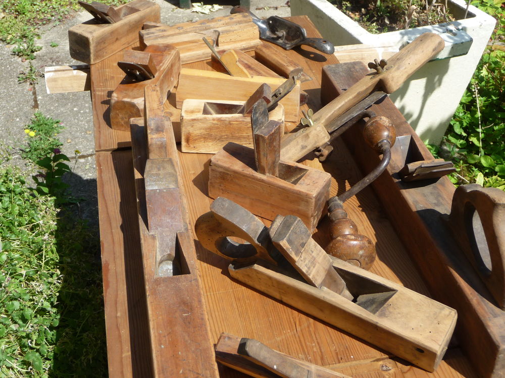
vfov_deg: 29.1
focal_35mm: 50
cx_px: 252
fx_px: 729
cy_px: 189
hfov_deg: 38.2
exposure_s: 1/500
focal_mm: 8.5
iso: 100
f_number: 4.2
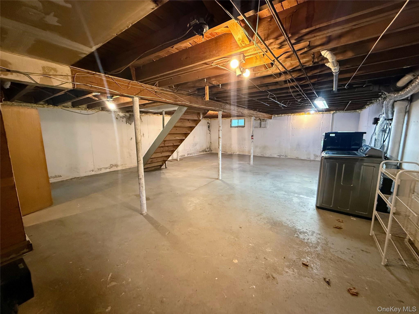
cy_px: 157
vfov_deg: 85.7
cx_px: 210
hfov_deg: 102.1
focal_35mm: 14
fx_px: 169
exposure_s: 1/60
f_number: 2.2
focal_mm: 2.22
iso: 1000
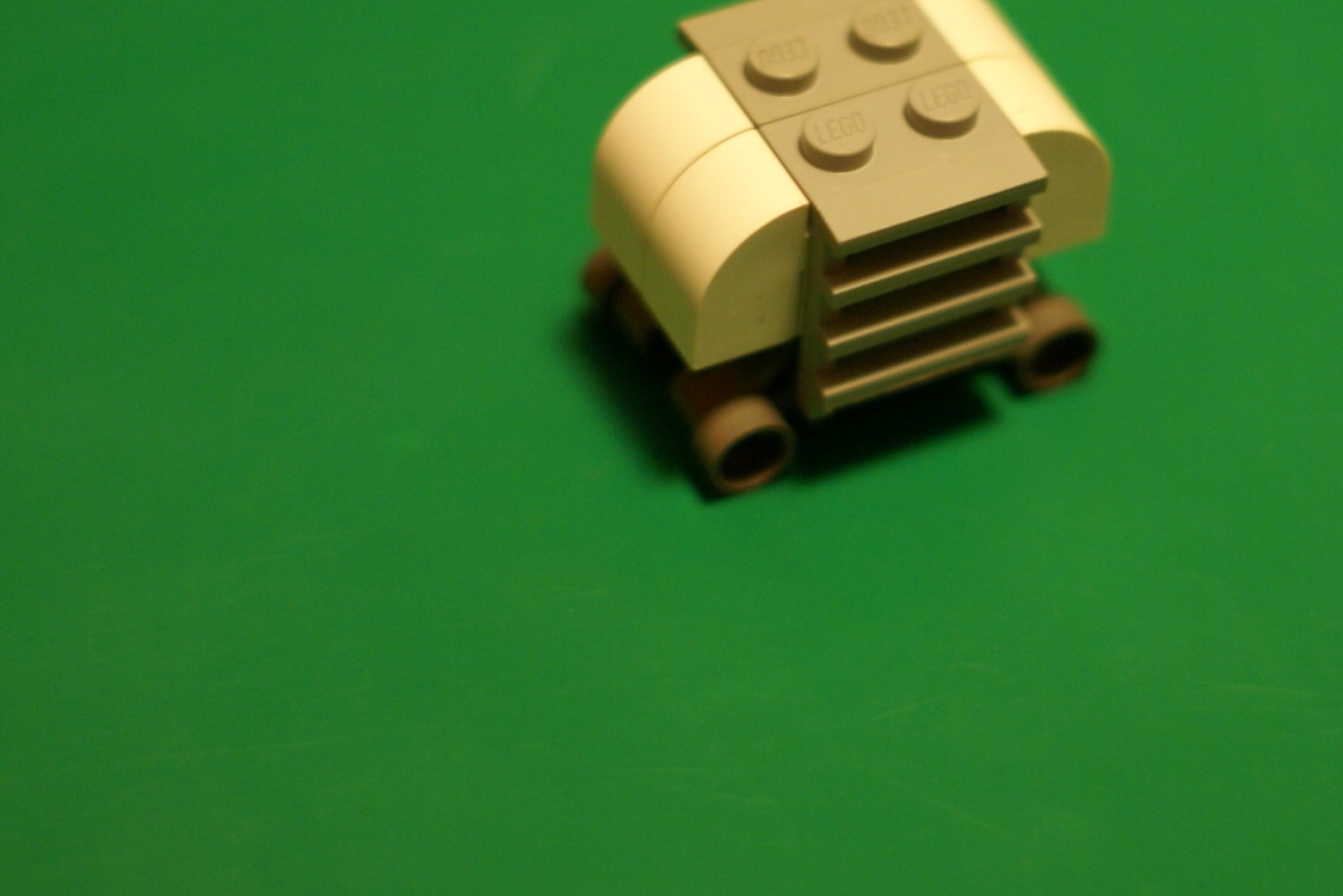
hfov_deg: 16.0
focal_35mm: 128
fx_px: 4775
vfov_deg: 10.7
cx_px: 844
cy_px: 278
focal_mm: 50
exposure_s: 1/20
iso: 400
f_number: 2
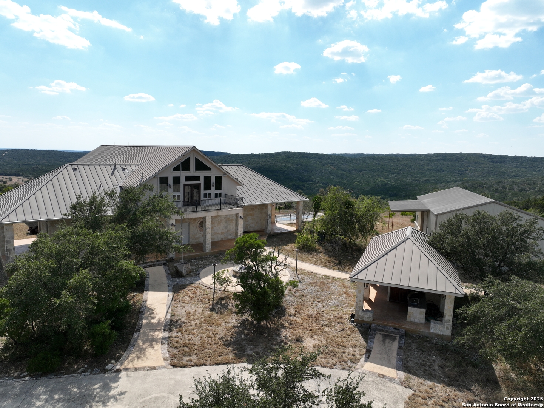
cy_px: 204
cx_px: 272
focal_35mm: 24
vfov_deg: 56.8
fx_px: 377
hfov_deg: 71.6
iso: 100
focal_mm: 12.29
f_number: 4.5
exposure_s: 1/60
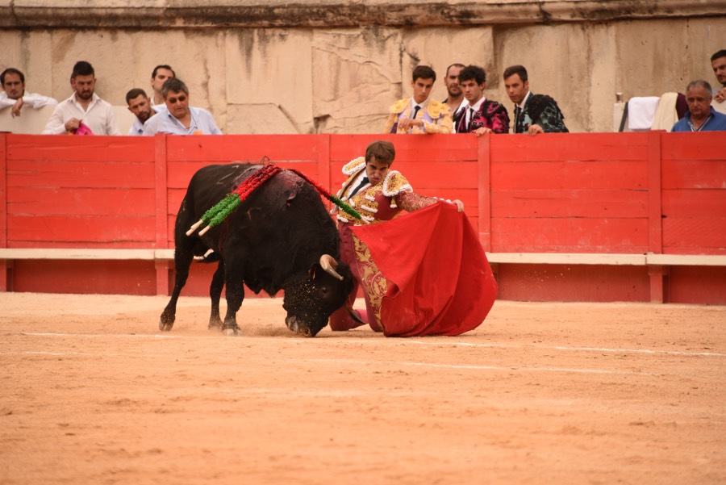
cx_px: 363
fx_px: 6053
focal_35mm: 300
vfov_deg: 4.6
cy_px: 242
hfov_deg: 6.9
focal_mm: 300
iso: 400
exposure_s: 1/640
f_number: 6.3
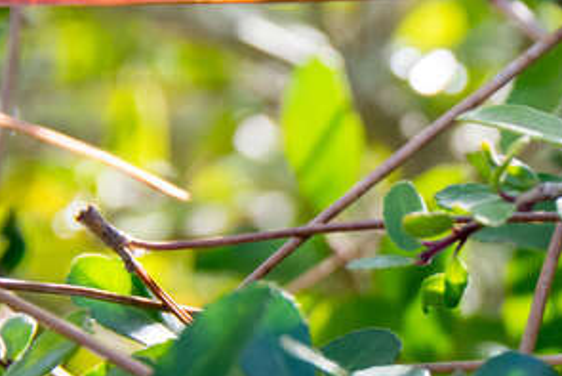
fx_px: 5716
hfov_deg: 5.6
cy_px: 247
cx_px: 695
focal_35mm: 366
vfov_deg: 3.8
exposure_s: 1/200
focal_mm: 90
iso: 400
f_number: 7.1
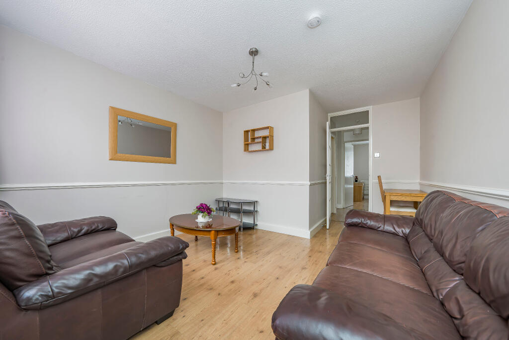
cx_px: 254
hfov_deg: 112.6
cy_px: 170
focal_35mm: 12
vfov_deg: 90.0
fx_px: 170
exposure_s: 1/10
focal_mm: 12
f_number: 9
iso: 320
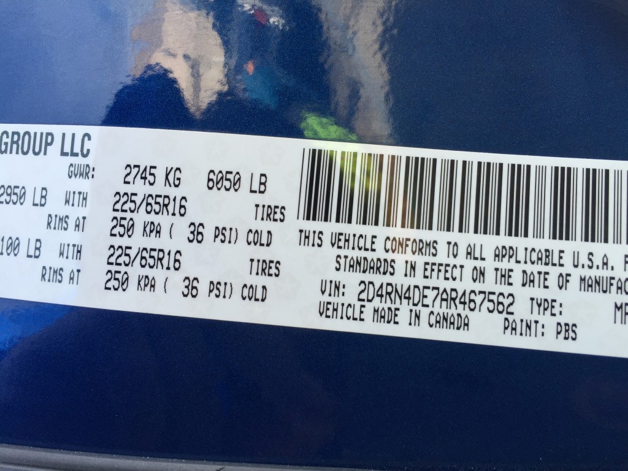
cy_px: 236
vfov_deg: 48.2
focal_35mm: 29
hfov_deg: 61.7
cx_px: 314
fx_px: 526
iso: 32
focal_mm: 4.15
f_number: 2.2
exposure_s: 1/198
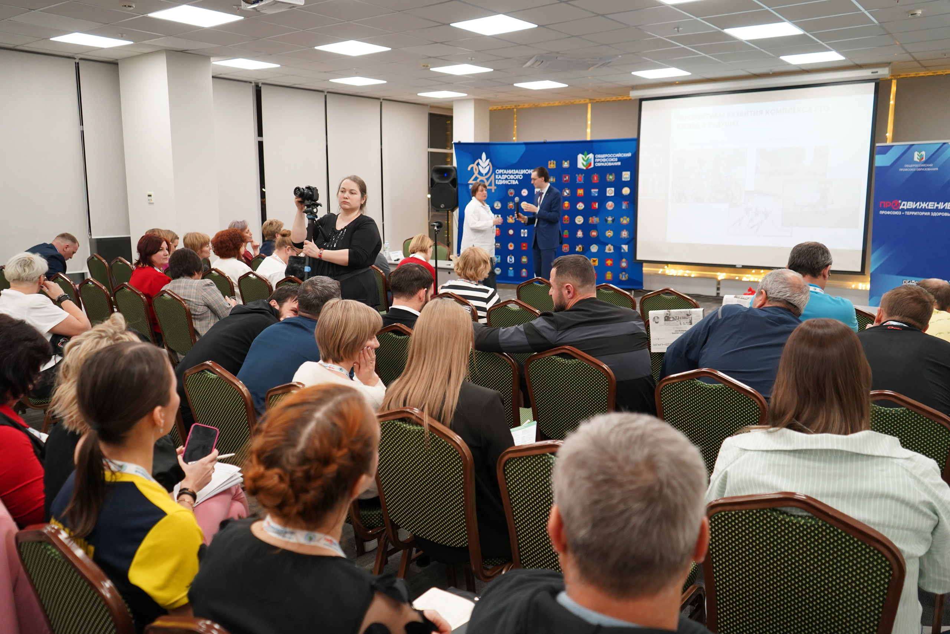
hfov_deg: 65.5
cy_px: 317
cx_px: 475
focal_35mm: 28
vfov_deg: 46.4
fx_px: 739
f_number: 3.5
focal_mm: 28
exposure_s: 1/160
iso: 1600
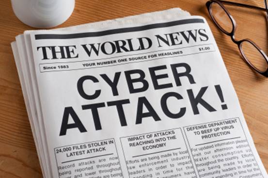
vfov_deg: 26.9
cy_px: 89
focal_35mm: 50
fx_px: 372
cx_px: 134
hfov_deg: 39.7
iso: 200
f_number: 8
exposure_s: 1/80
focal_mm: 50
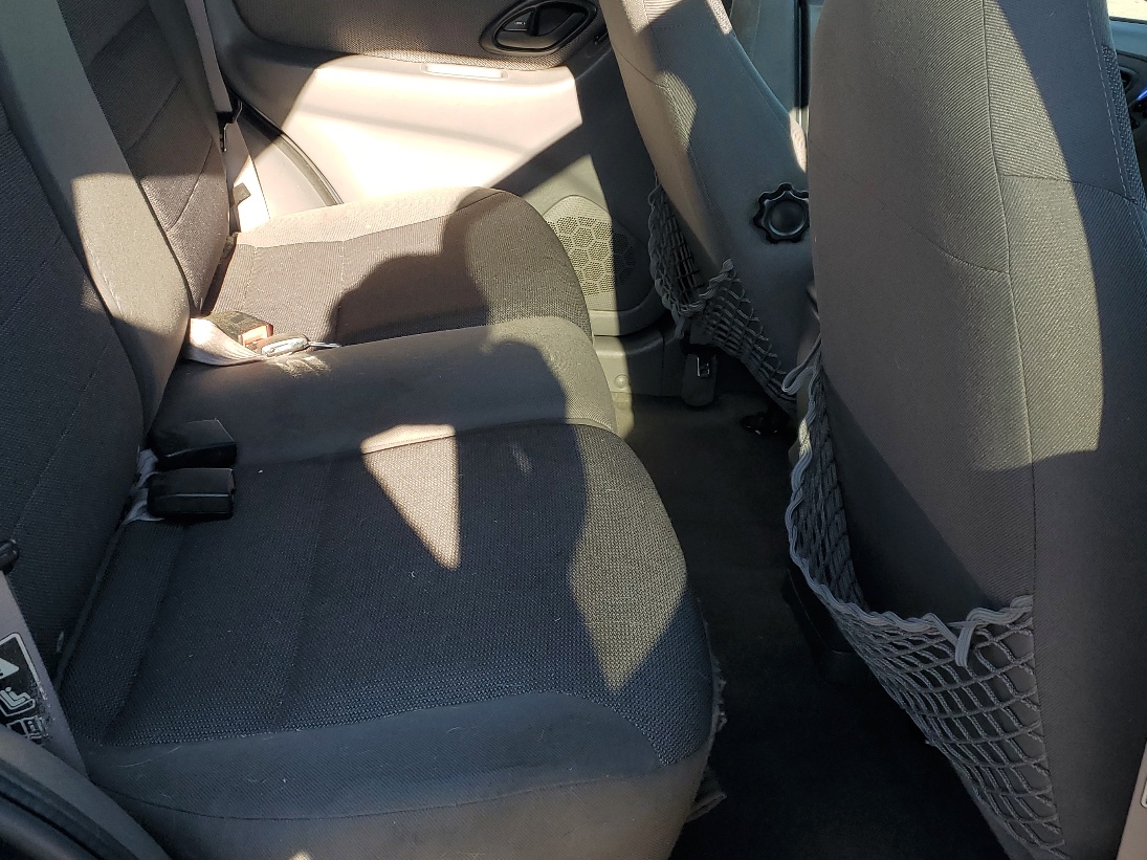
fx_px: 1259
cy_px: 311
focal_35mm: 38
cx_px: 545
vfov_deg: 37.4
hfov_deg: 49.0
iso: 50
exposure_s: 1/500
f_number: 1.5
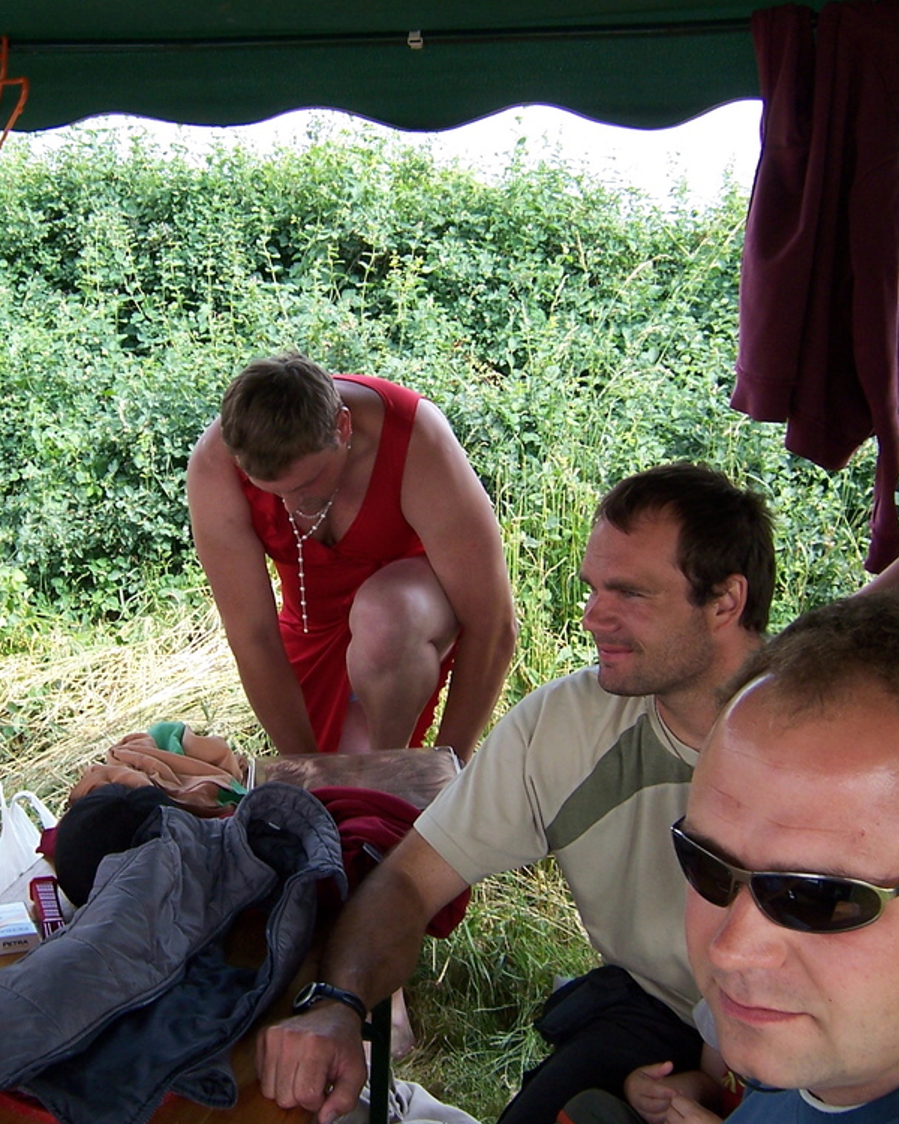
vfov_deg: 42.0
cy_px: 566
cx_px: 295
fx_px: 1463
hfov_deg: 33.8
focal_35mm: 44
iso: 80
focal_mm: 5.5
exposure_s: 1/180
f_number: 3.4
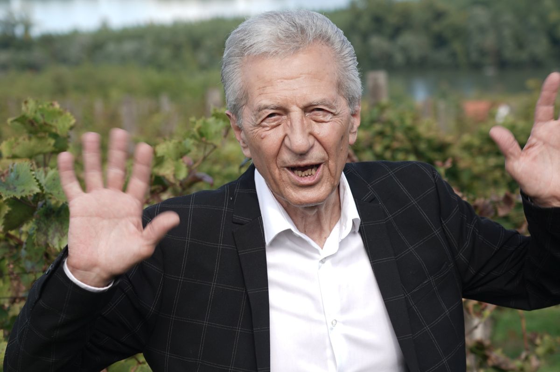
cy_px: 186
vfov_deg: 22.2
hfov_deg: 32.9
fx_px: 947
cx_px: 280
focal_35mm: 61
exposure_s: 1/200
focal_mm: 61
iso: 50
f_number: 4
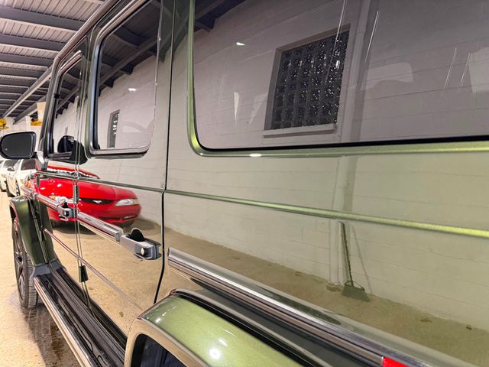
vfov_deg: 56.8
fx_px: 339
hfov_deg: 71.6
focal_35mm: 24
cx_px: 244
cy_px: 184
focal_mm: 6.76
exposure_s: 1/60
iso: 250
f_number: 1.78
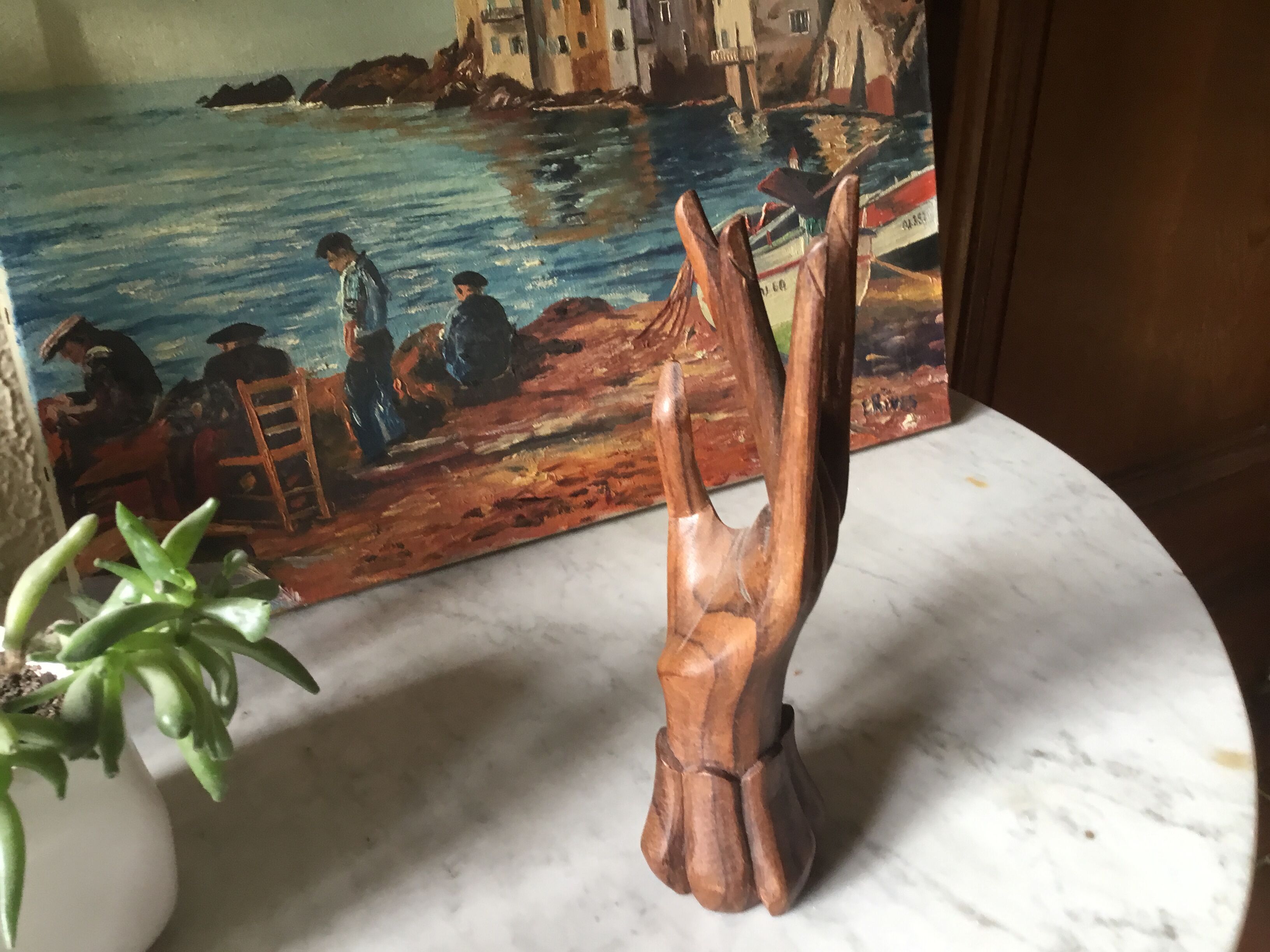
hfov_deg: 58.4
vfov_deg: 45.4
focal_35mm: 31
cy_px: 476
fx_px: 1137
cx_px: 635
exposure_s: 1/33
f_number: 2.4
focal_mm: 3.3
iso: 80
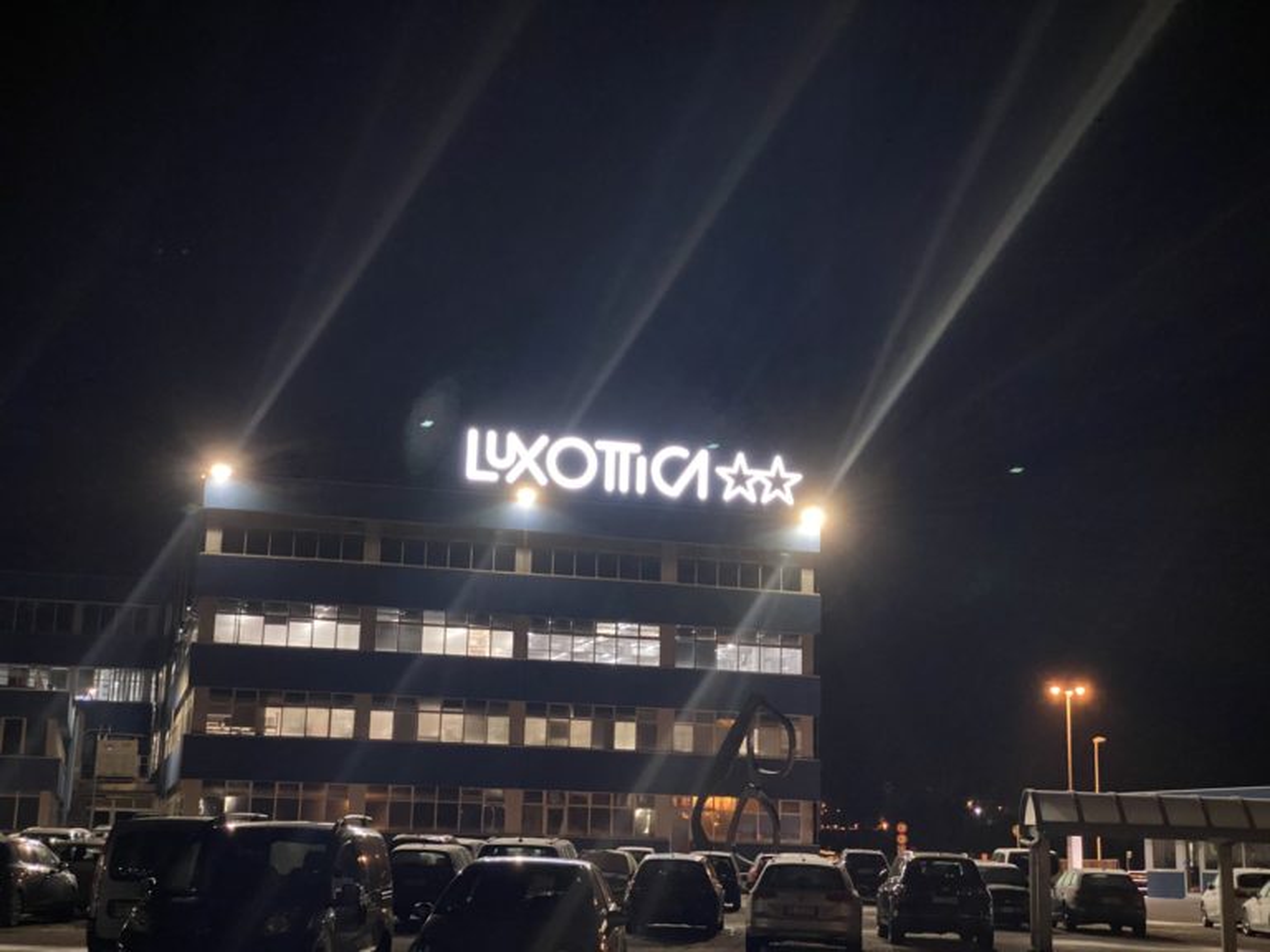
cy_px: 476
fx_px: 1908
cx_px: 635
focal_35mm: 52
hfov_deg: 36.8
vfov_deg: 28.0
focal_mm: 6
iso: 800
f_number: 2
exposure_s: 1/25
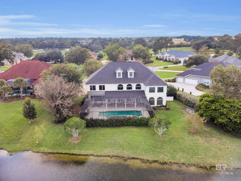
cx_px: 120
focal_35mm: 24
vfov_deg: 56.8
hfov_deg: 71.6
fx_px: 167
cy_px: 90
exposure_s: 1/100
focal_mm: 4.5
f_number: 2.8
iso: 200
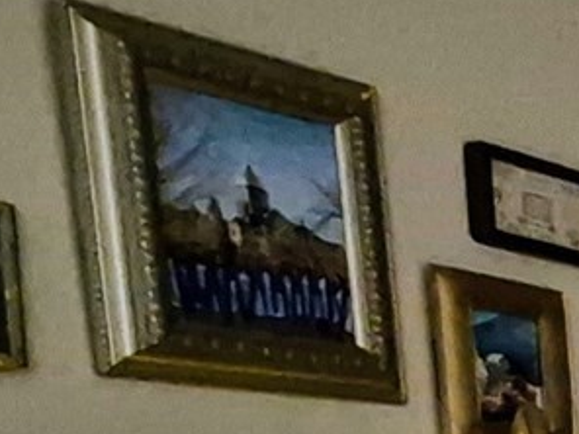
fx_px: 1505
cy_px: 723
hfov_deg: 11.9
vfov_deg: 14.8
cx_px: 1690
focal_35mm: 90
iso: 1600
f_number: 2.2
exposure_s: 1/60
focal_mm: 1.74
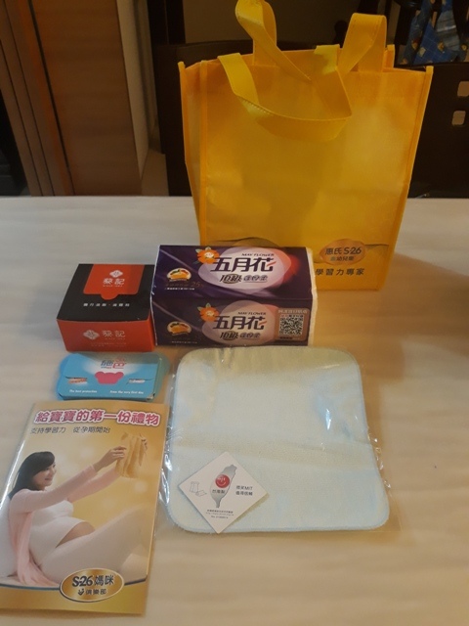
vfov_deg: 65.3
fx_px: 488
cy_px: 313
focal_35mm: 27
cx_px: 234
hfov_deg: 51.4
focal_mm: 3.71
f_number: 1.7
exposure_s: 1/24
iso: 200
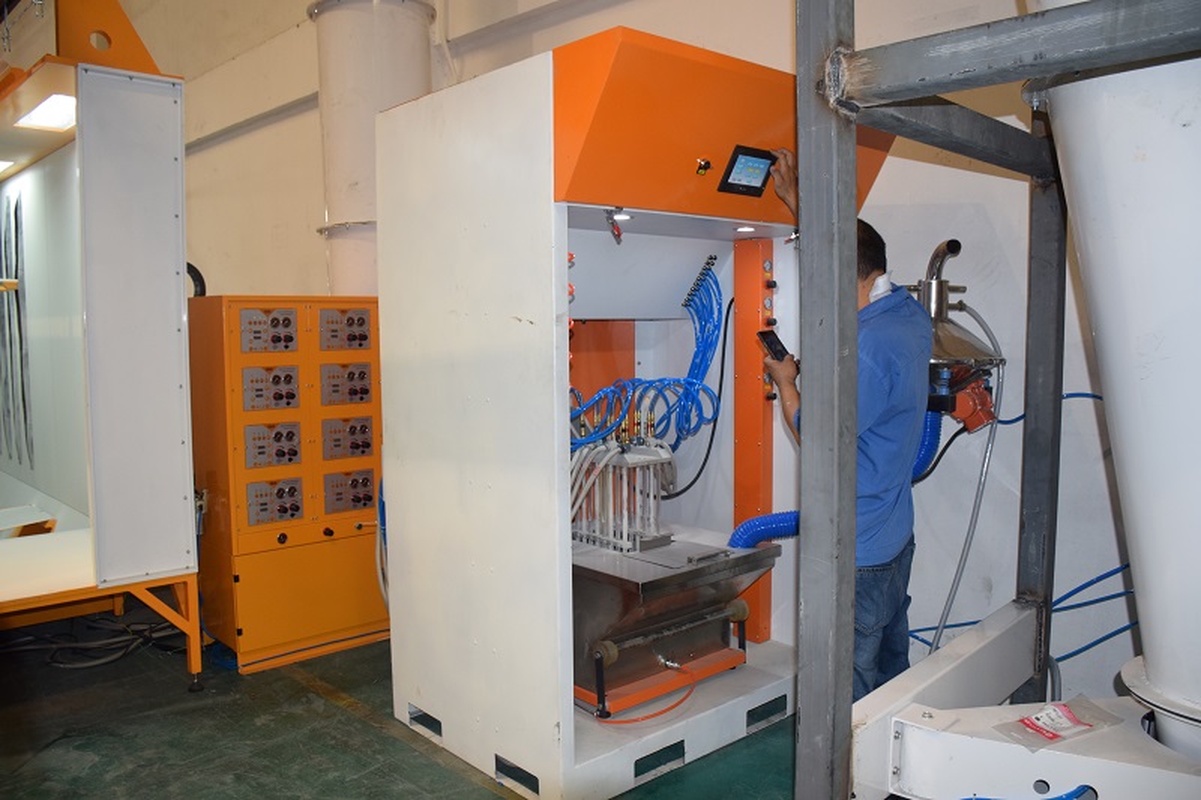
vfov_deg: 47.9
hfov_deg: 67.4
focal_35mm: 27
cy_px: 400
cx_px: 600
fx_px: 901
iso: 800
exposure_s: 1/60
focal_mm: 18
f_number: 4
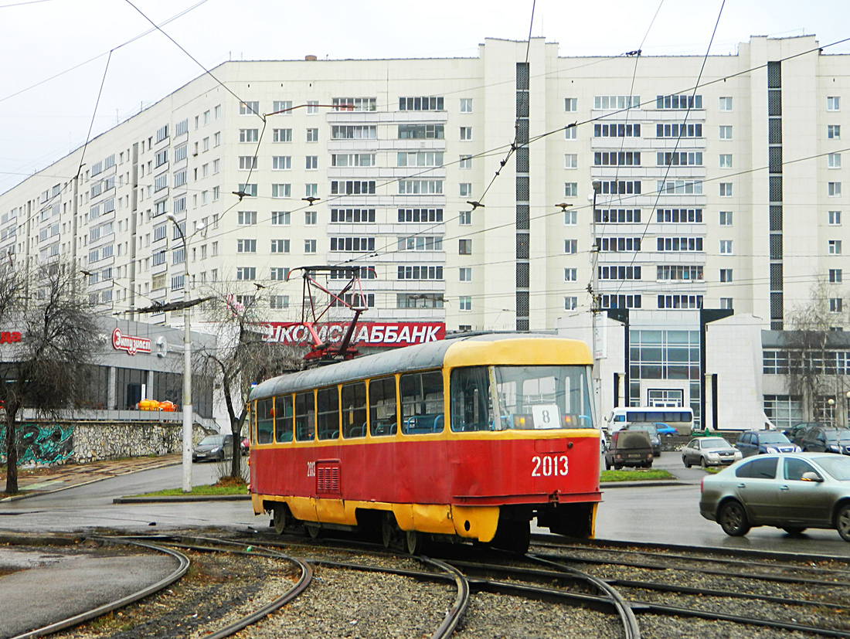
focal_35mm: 57
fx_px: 1401
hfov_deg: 33.8
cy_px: 320
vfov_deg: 25.7
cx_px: 425
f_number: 3.8
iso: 80
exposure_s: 1/160
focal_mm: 10.2
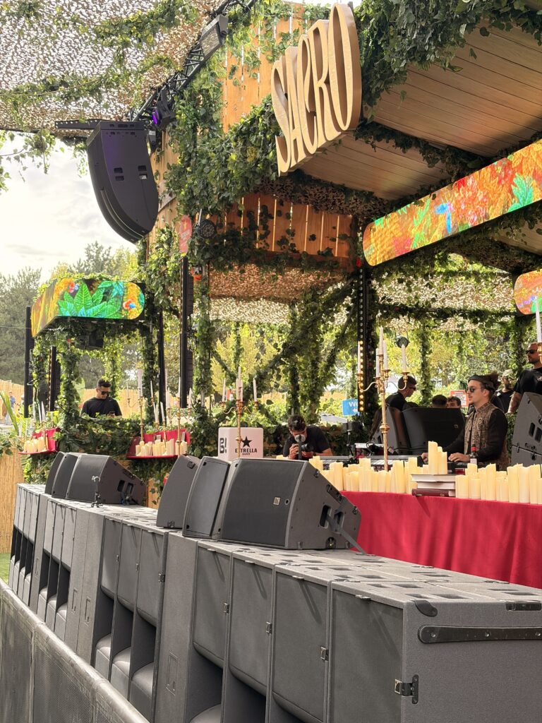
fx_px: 1086
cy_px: 362
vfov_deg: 36.8
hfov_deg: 28.0
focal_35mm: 52
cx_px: 271
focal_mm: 5.96
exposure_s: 1/500
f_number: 1.6
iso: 50
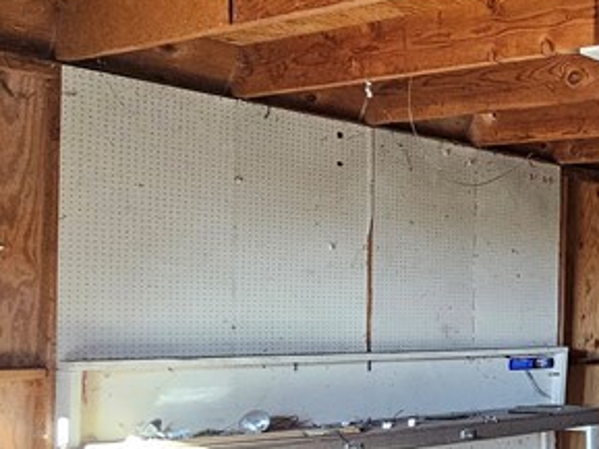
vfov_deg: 31.0
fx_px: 796
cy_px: 337
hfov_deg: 27.0
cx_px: 926
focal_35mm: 46
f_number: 2.2
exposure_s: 1/100
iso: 400
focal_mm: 2.2
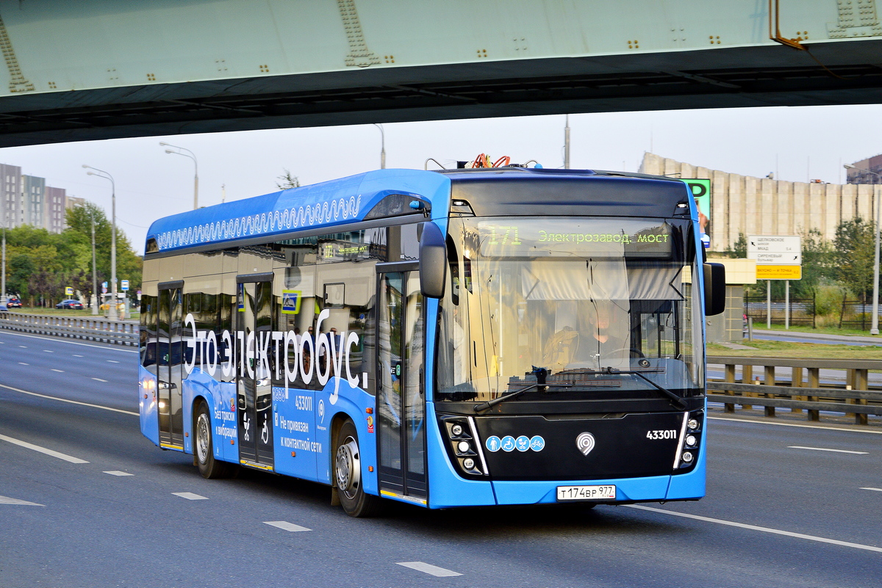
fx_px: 1912
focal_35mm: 78
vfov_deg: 17.5
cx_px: 441
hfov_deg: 26.0
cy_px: 294
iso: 200
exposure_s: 1/200
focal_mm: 52
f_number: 5.6
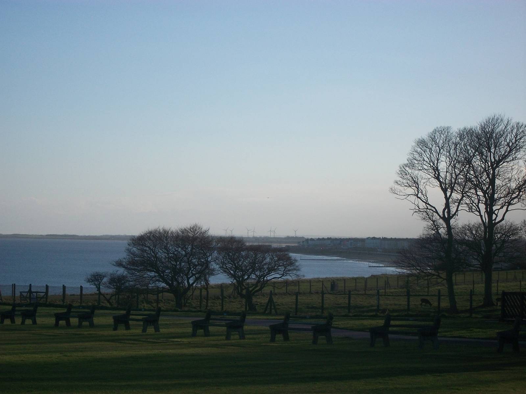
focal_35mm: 96
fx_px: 1459
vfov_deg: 15.4
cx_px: 263
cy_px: 197
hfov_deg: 20.4
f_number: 5.2
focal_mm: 17.1
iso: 80
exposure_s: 1/500
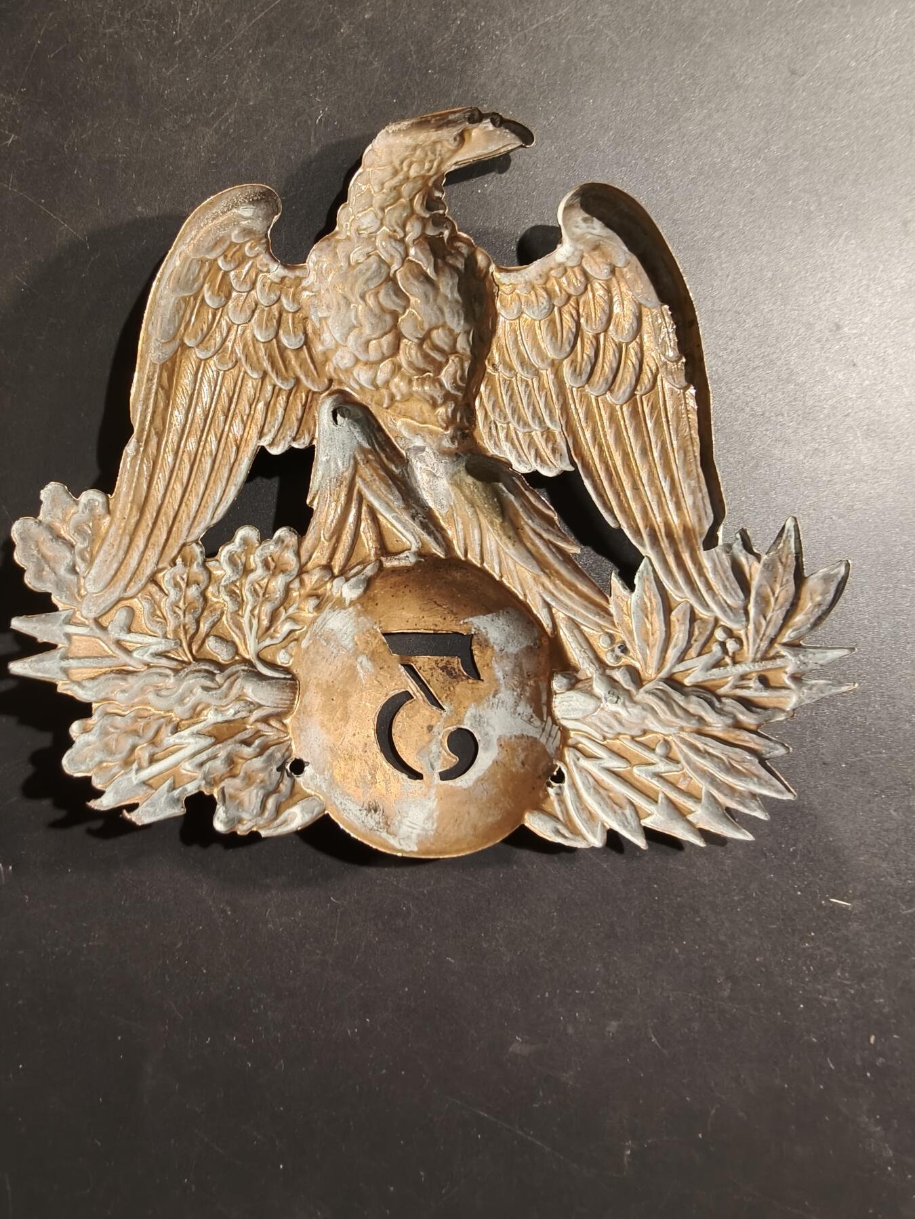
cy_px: 610
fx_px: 811
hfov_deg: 58.9
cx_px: 458
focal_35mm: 23
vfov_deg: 73.9
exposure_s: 1/50
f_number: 2
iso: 160
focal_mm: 2.32
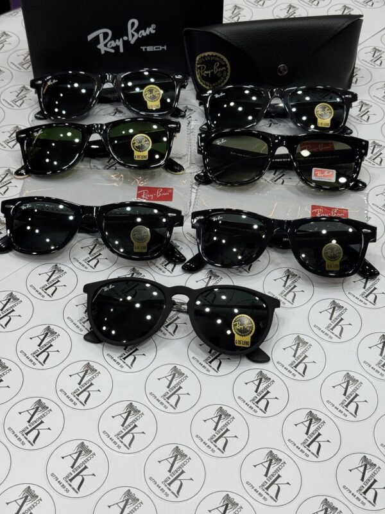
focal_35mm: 48
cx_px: 192
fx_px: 712
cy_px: 257
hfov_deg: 30.3
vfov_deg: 39.7
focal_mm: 6.76
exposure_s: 1/100
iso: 50
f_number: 1.78
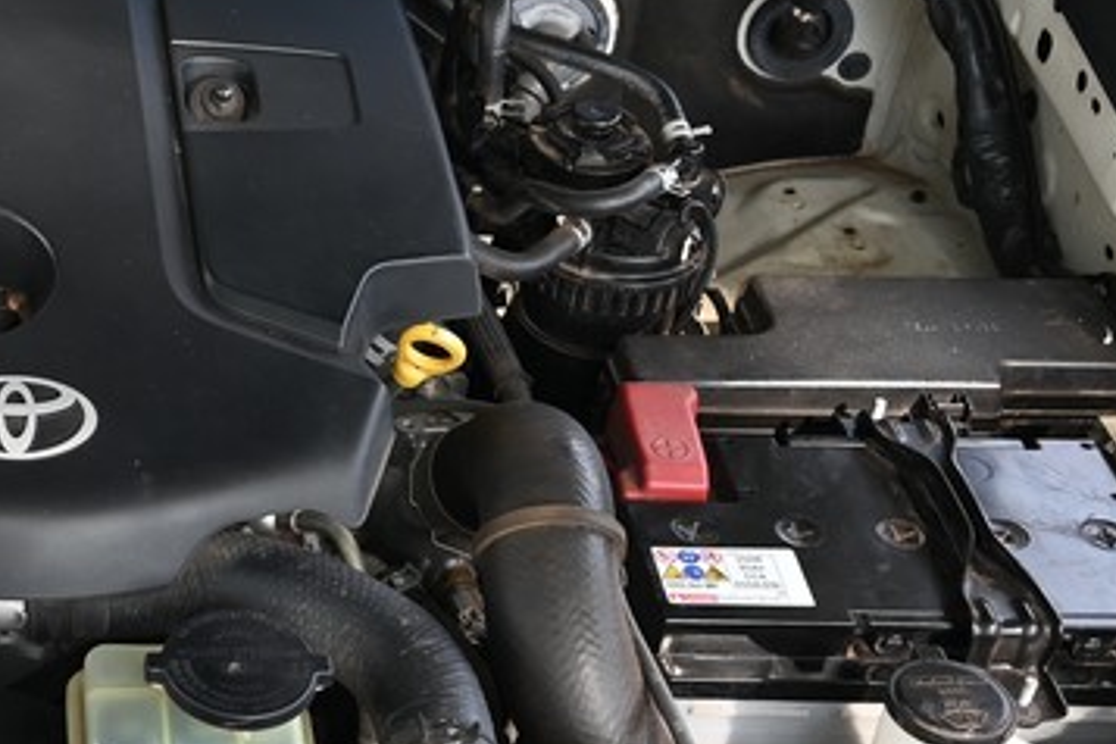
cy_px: 356
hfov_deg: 25.2
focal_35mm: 74
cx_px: -138
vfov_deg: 18.4
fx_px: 2294
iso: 100
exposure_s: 1/60
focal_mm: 24
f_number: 5.6
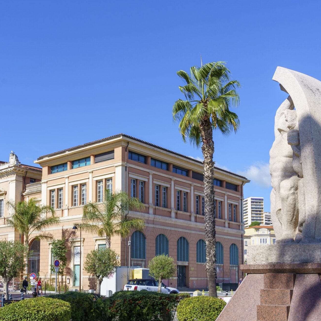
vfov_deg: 40.9
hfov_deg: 40.8
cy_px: 160
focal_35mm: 41
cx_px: 131
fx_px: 430
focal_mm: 32
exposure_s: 1/320
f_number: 10
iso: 125
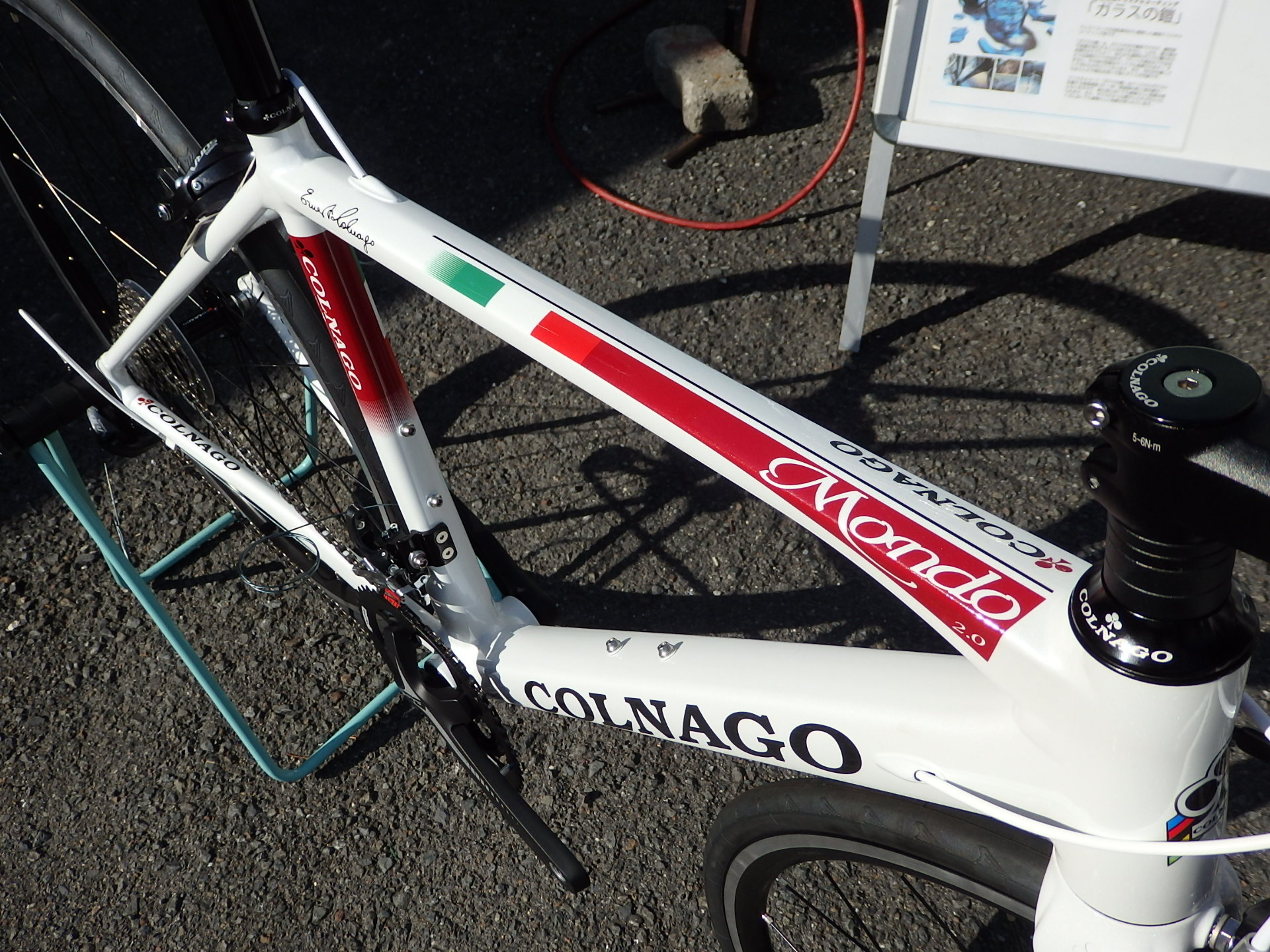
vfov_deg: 46.8
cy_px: 476
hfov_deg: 60.0
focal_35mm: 30
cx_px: 635
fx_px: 1101
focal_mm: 5.5
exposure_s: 1/250
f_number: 9.4
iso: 125
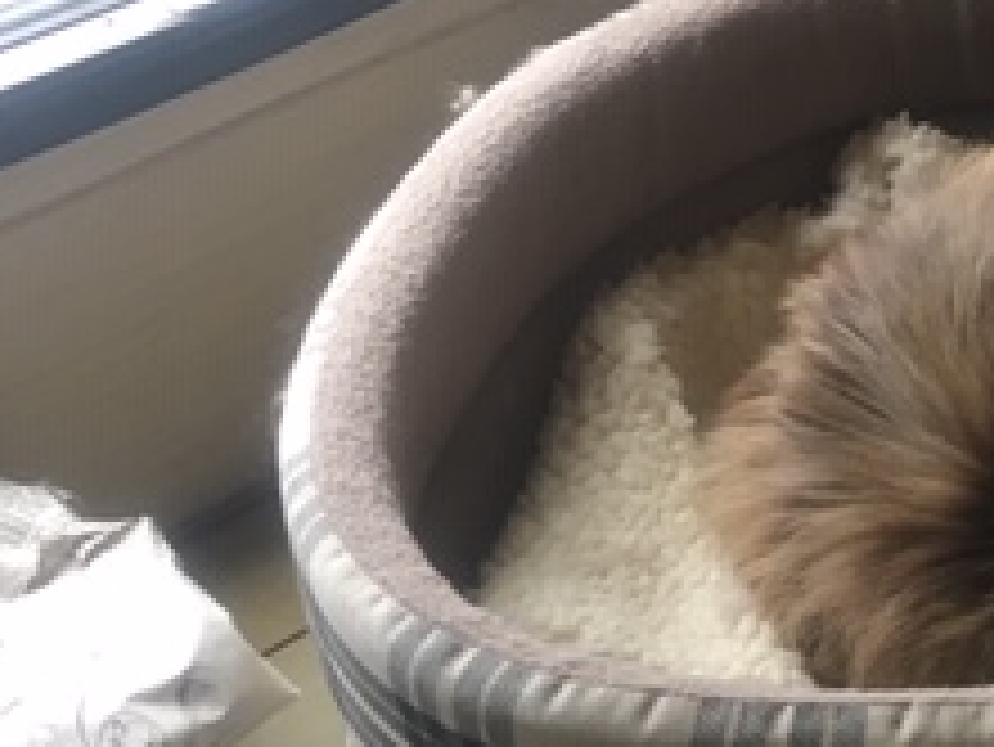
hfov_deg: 22.5
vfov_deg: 17.3
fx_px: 2413
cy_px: 666
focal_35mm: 84
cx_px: 949
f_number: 2.2
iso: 80
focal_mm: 4.15
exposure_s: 1/33
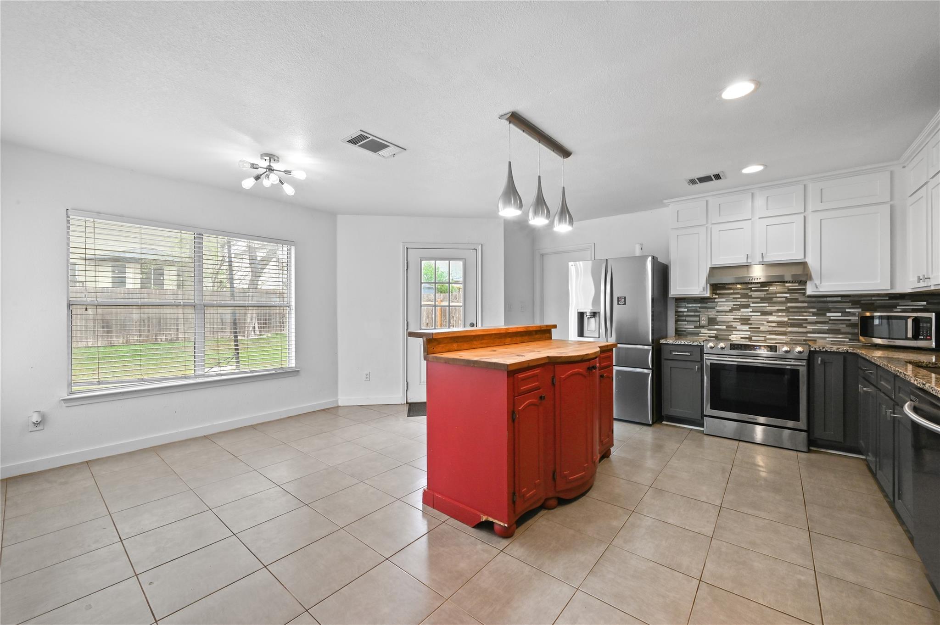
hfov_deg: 104.3
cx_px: 470
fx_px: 365
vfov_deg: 81.1
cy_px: 312
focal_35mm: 14
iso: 200
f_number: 14
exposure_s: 1/6
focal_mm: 14
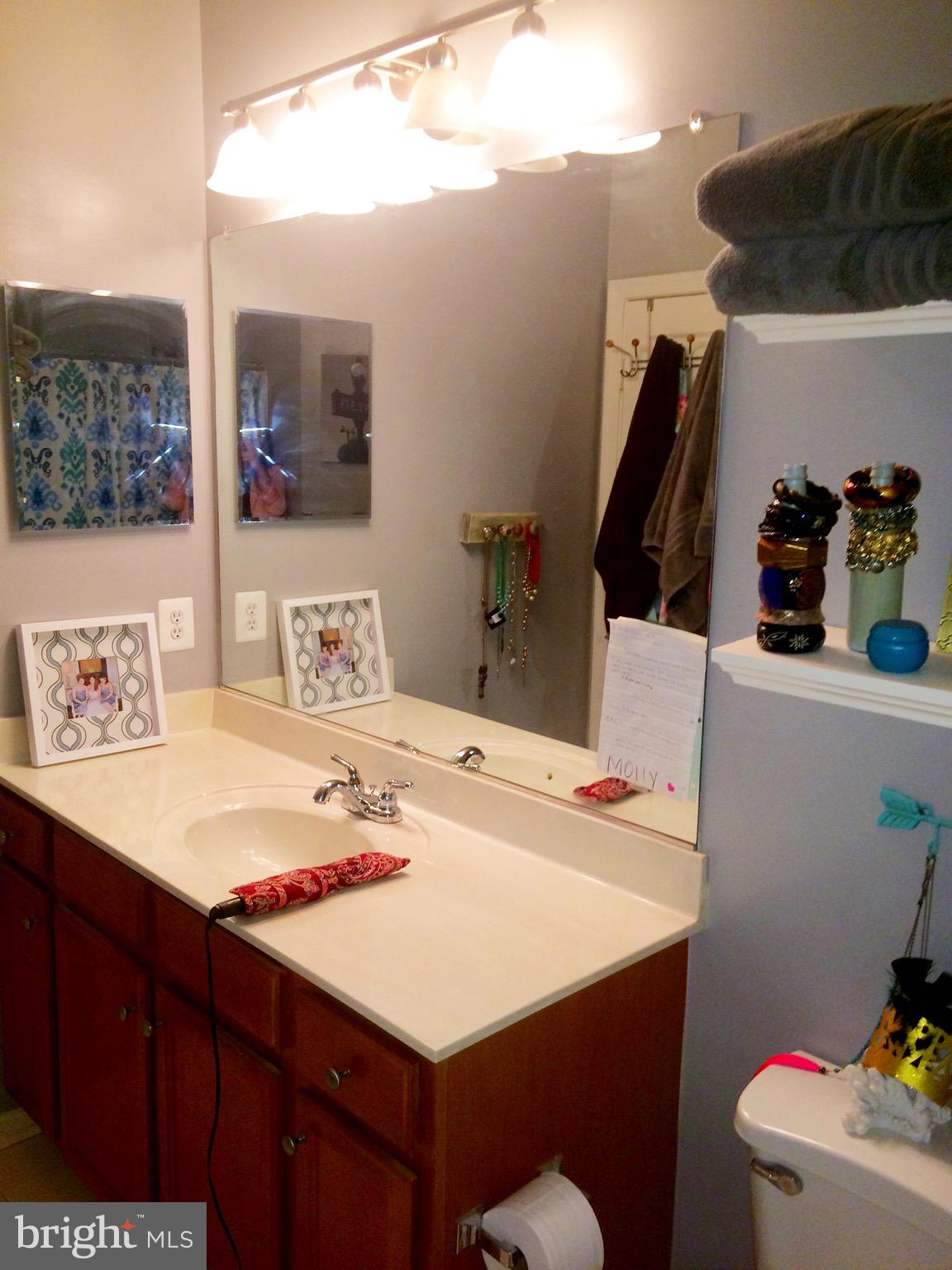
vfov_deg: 61.7
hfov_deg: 48.2
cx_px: 476
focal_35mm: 29
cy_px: 635
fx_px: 1063
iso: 80
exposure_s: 1/30
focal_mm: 4.15
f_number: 2.2
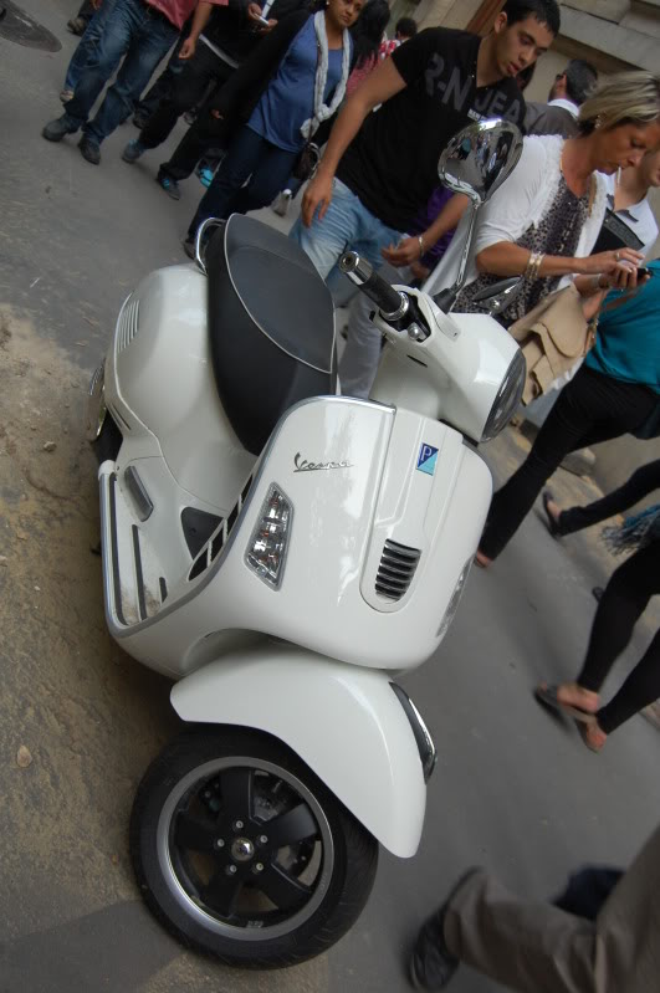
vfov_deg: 55.2
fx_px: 951
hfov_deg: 38.3
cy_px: 496
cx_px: 330
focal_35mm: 34
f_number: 5
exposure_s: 1/100
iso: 400
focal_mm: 23
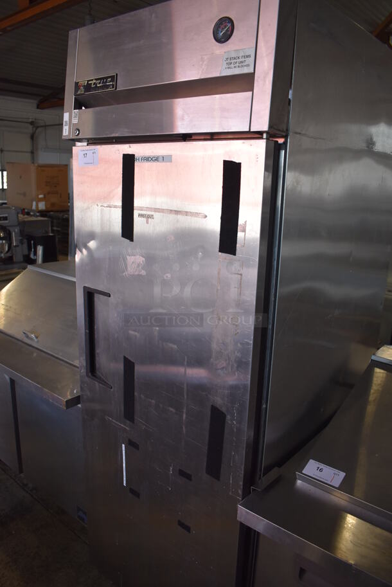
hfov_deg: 48.0
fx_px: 440
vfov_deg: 67.3
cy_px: 294
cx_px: 196
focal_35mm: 27
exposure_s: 1/250
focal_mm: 18
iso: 560
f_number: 3.5
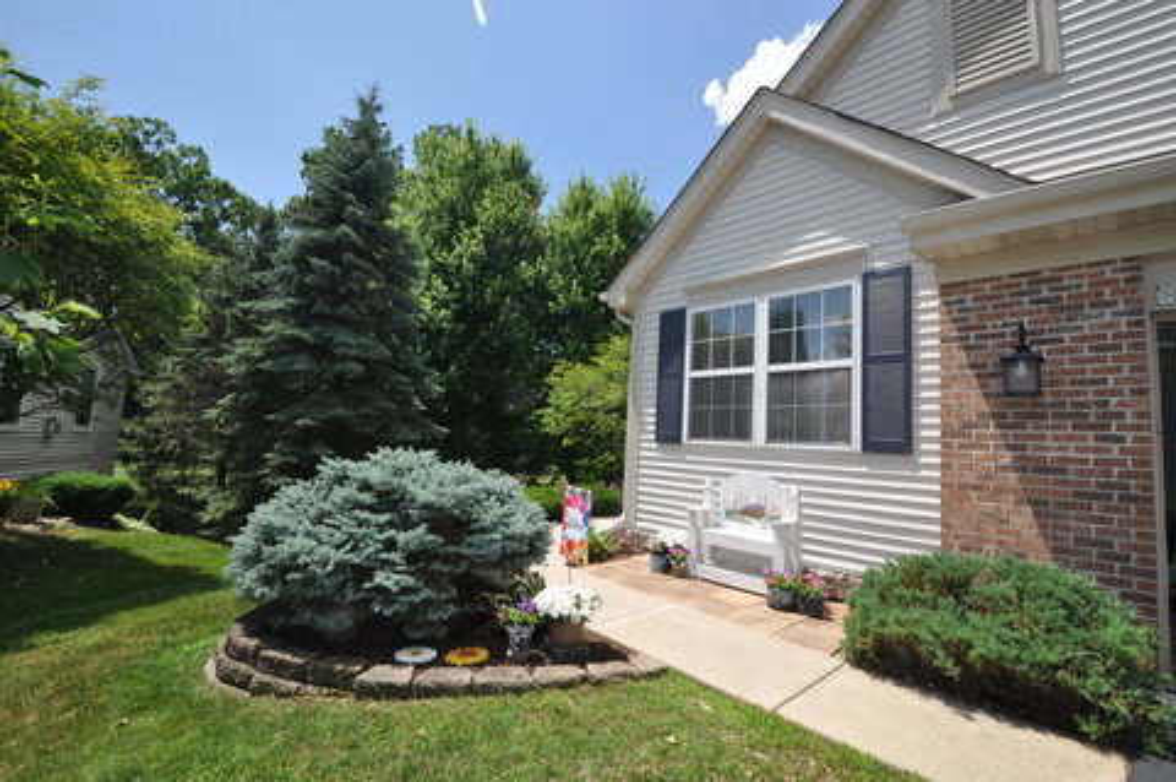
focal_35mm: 15
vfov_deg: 77.2
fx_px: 489
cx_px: 588
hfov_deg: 100.4
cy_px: 391
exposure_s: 1/200
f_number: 13
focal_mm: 10
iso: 200
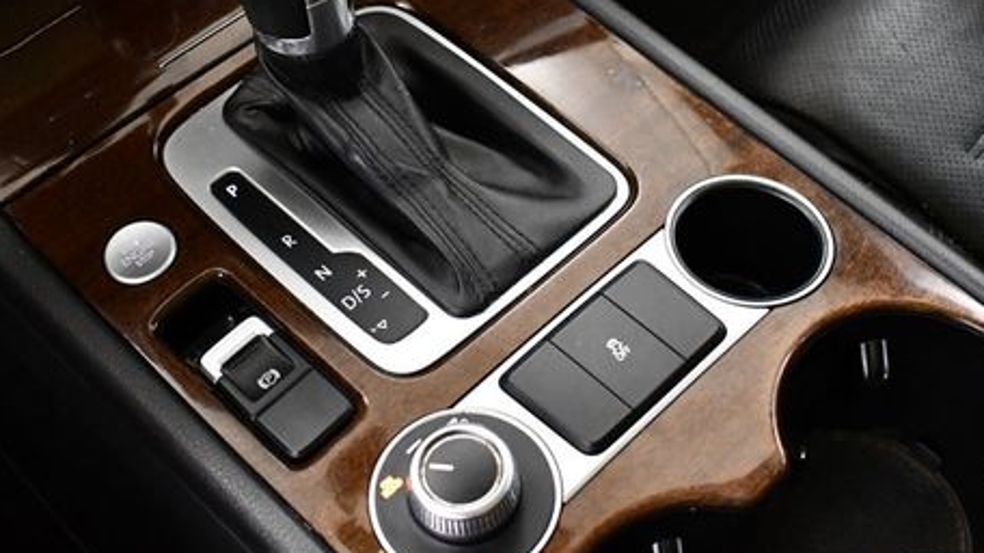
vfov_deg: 22.5
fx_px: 1382
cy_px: 177
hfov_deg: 39.2
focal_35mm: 53
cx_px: 481
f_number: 3.5
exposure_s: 1/60
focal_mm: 18
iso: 3200
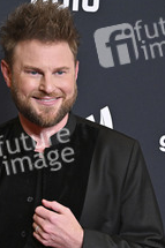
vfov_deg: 14.1
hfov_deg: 9.4
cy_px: 213
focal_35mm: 145
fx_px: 998
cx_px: 48
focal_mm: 78
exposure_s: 1/250
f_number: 5.6
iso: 4000
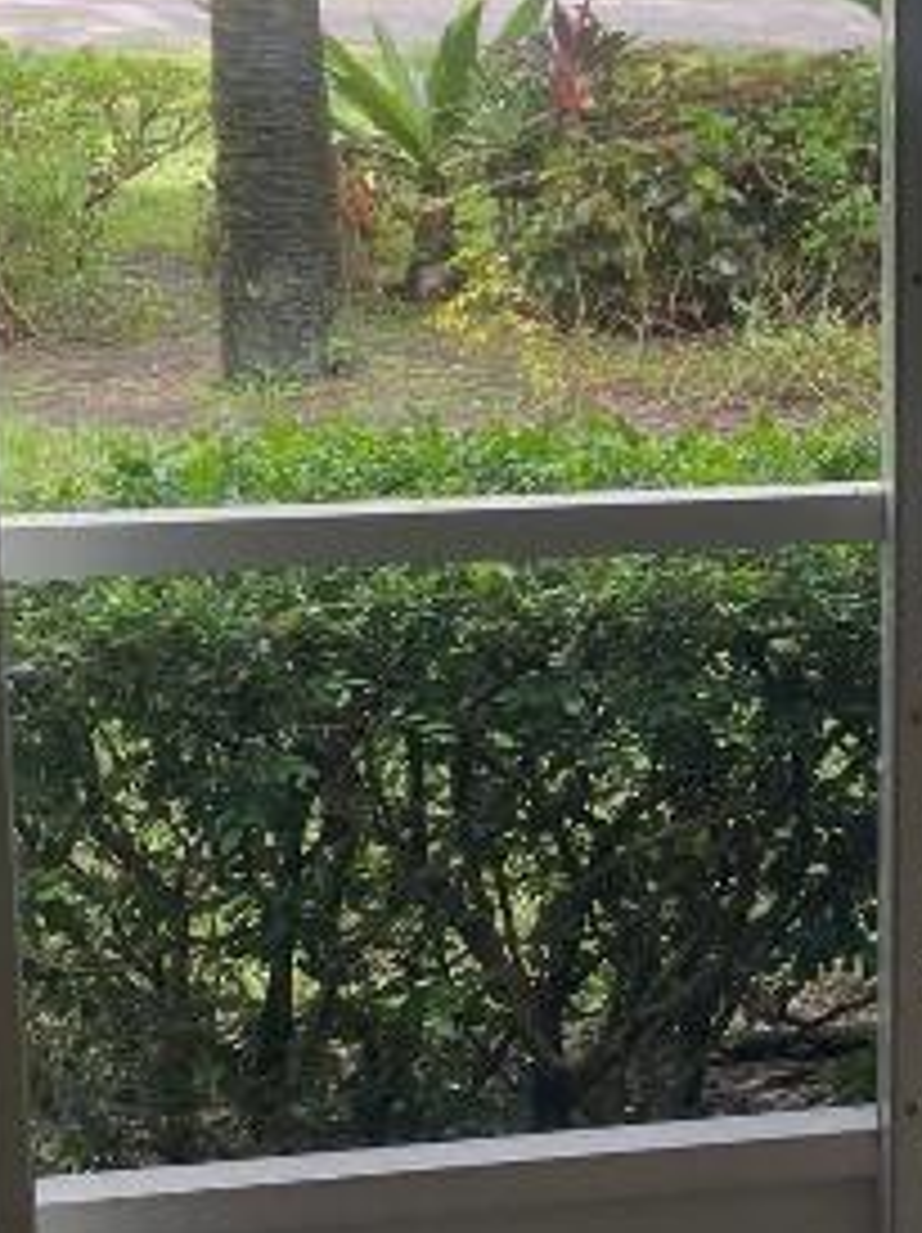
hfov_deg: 19.1
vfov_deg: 26.4
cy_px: 324
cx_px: 1093
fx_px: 2597
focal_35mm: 73
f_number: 1.6
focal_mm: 4.2
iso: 32
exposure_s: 1/335
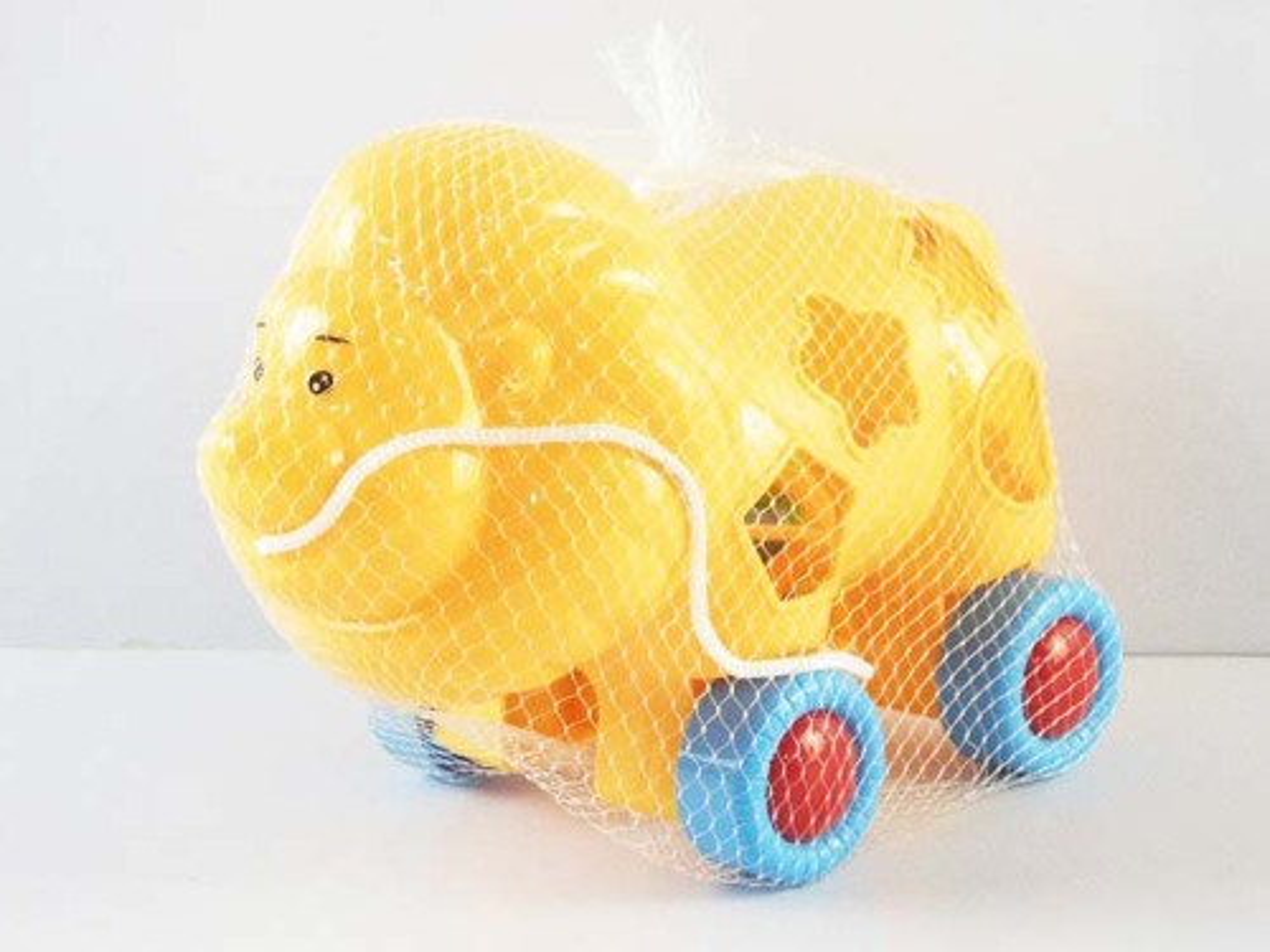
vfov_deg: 17.0
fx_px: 3192
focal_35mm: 87
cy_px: 476
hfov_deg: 22.5
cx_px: 635
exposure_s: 1/15
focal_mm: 18.6
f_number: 4.3
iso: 400
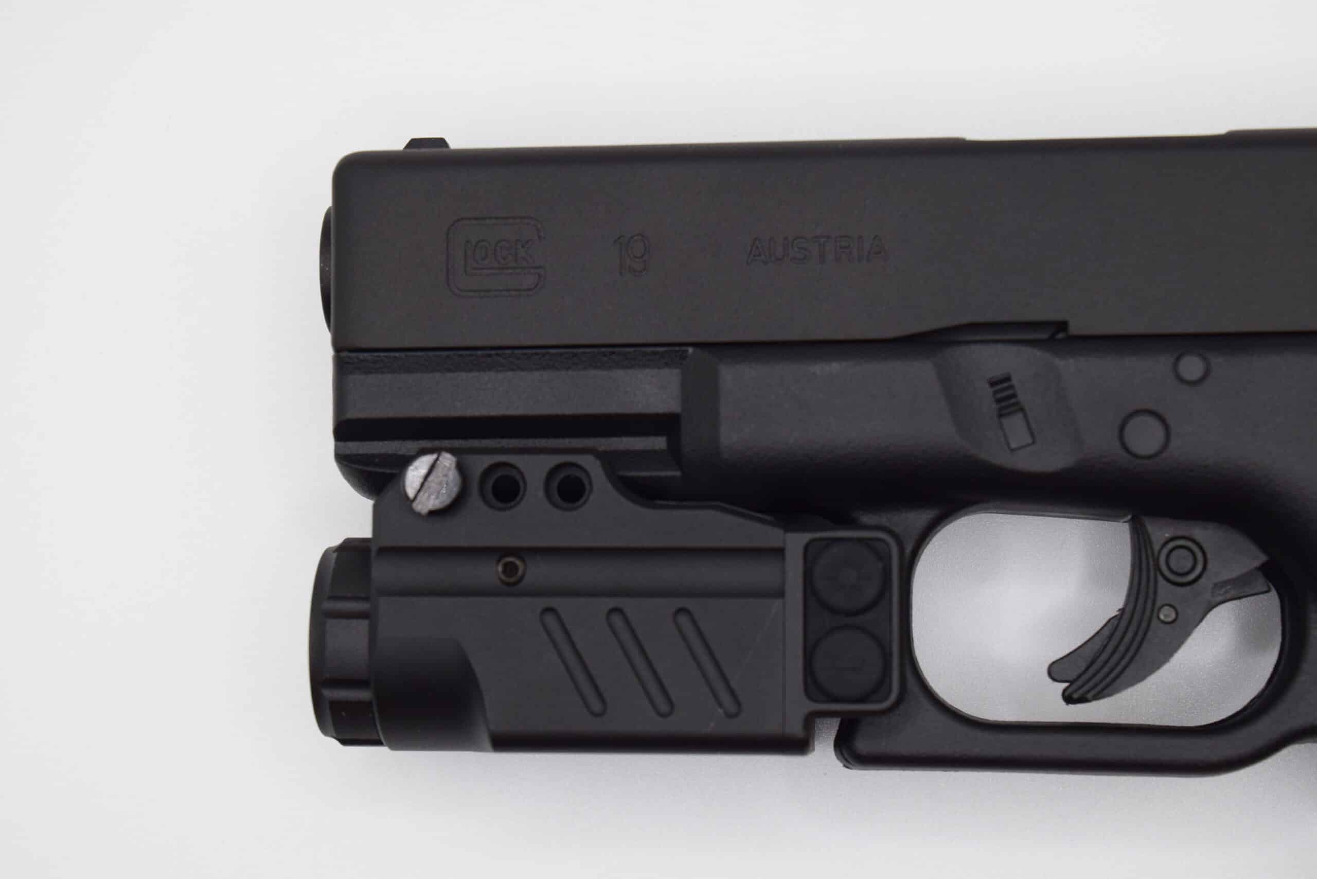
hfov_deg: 27.0
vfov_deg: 18.2
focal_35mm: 75
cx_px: 658
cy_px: 440
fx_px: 2744
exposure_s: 1/125
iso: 400
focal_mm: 50
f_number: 9
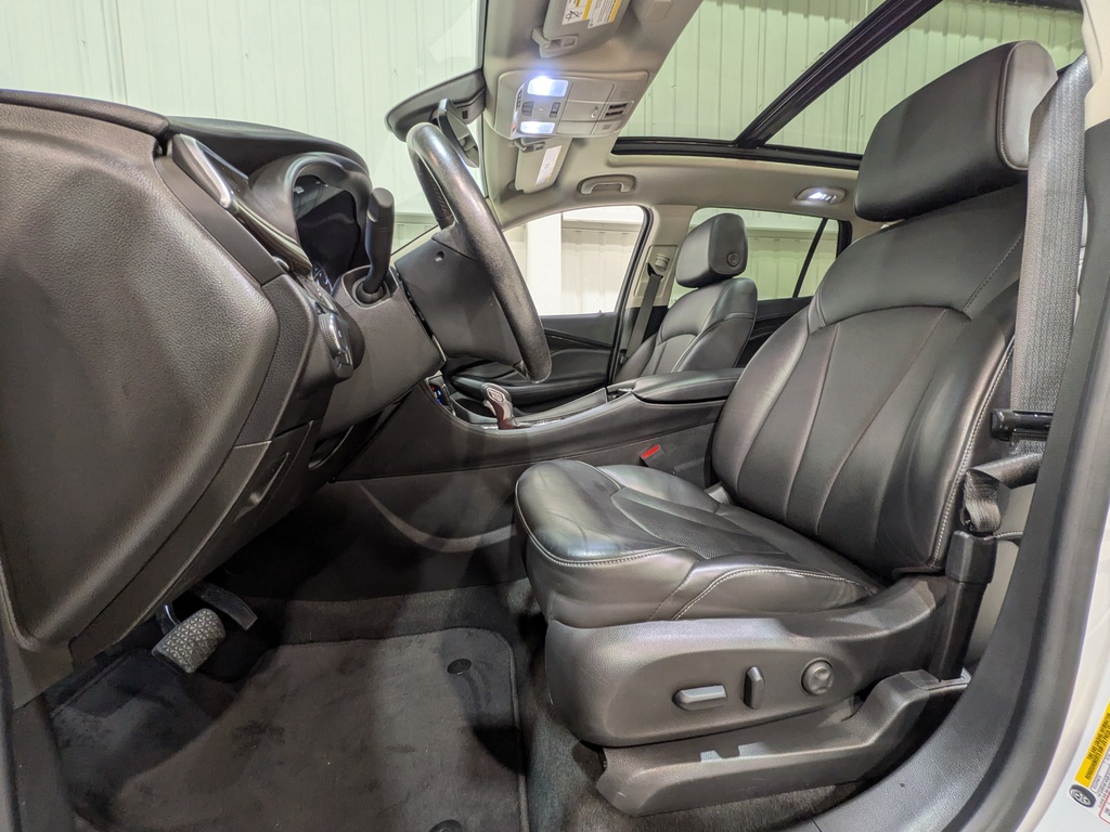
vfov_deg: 85.7
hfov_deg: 102.1
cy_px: 416
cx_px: 555
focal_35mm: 14
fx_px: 449
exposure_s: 1/30
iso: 74
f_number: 2.2
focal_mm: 1.83
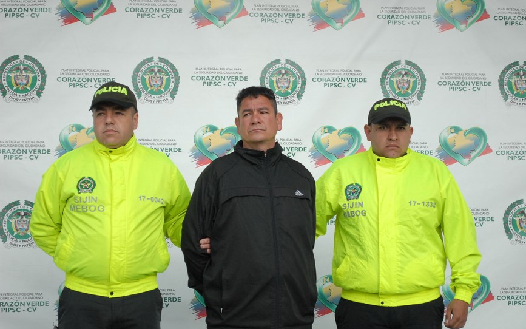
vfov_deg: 15.5
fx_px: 1212
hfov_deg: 24.5
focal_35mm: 85
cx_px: 263
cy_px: 160
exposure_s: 1/320
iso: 720
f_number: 5.6
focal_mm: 55
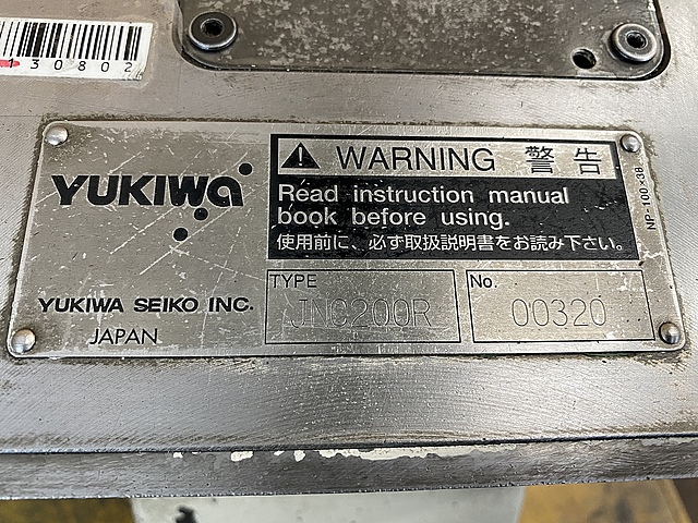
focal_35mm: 26
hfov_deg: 67.3
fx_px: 524
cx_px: 349
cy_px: 262
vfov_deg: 53.1
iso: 200
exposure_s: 1/60
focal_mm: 4.25
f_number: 1.8
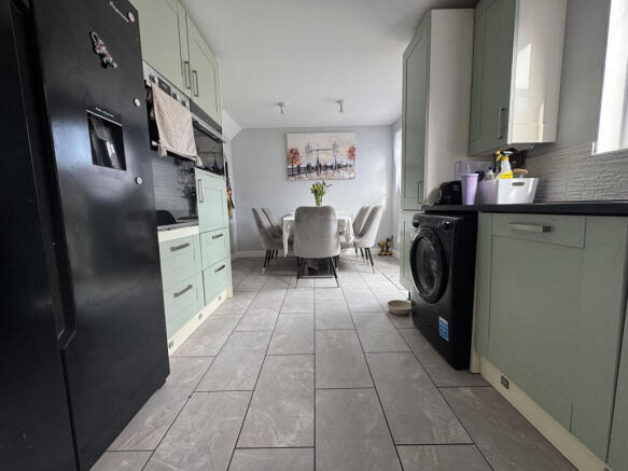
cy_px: 236
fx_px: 254
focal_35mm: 14
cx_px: 314
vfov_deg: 85.7
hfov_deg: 102.1
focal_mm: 2.22
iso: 160
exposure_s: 1/99
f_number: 2.2
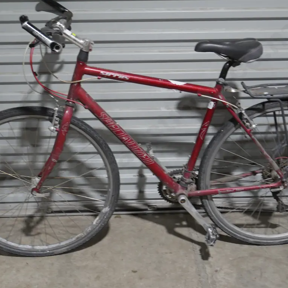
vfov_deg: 30.0
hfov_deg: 30.0
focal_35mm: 57
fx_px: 537
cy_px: 143
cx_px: 142
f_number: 5.2
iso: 640
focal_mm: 24
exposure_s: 1/60
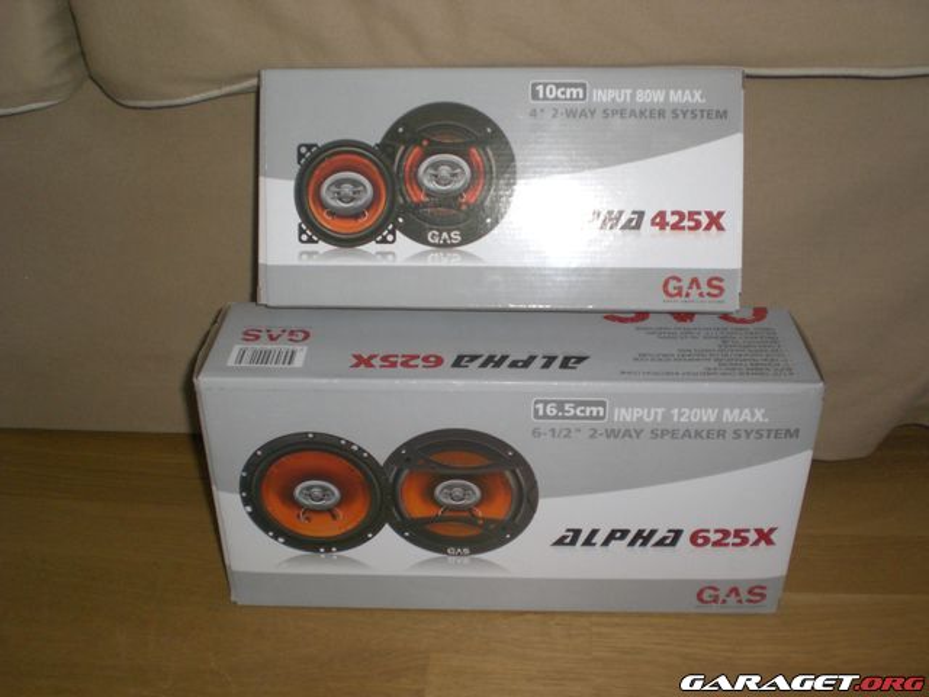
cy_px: 348
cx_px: 464
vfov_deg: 37.7
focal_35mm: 38
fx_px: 1020
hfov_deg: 49.0
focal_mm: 6.3
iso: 200
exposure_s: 1/60
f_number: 3.1
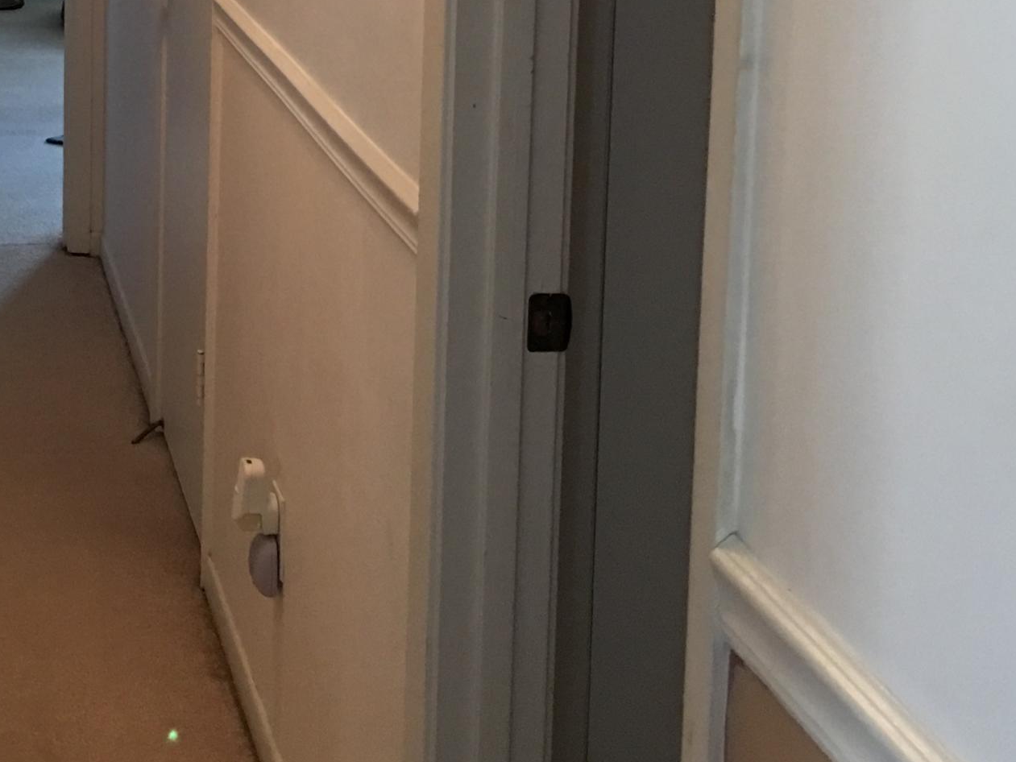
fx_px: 2025
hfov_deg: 26.7
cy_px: -92
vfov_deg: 20.3
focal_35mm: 69
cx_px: 15
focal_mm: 4.15
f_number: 2.2
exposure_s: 1/15
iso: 125
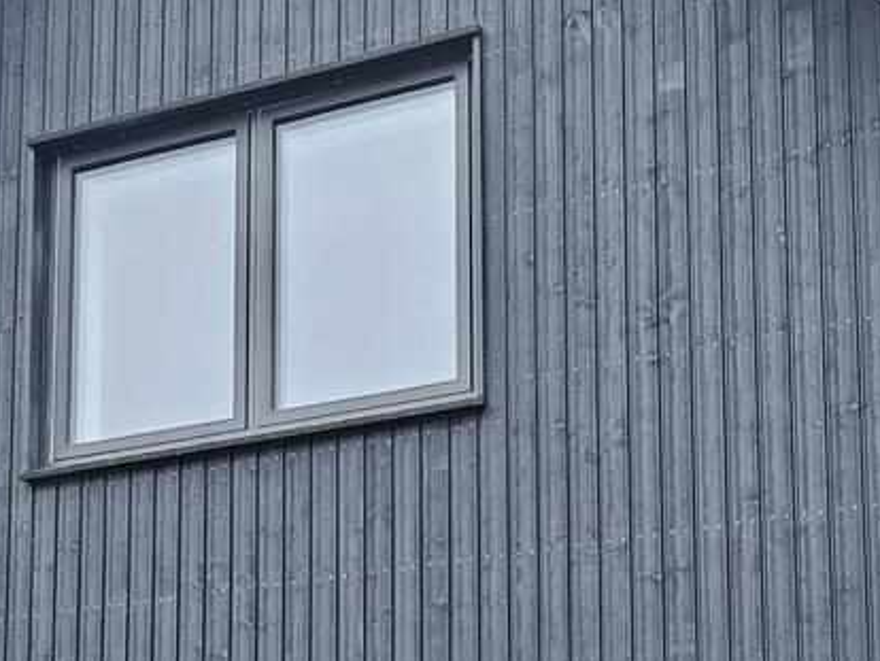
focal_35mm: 64
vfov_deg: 21.0
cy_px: 844
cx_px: 483
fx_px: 1628
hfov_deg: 30.2
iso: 400
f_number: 1.8
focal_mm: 5.4
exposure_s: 1/200
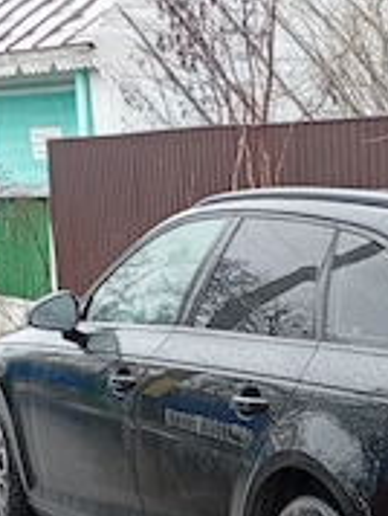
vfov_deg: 15.9
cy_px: 516
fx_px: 1804
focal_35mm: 121
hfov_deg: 12.1
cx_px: 394
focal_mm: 3.98
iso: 70
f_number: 1.8
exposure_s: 1/50.3
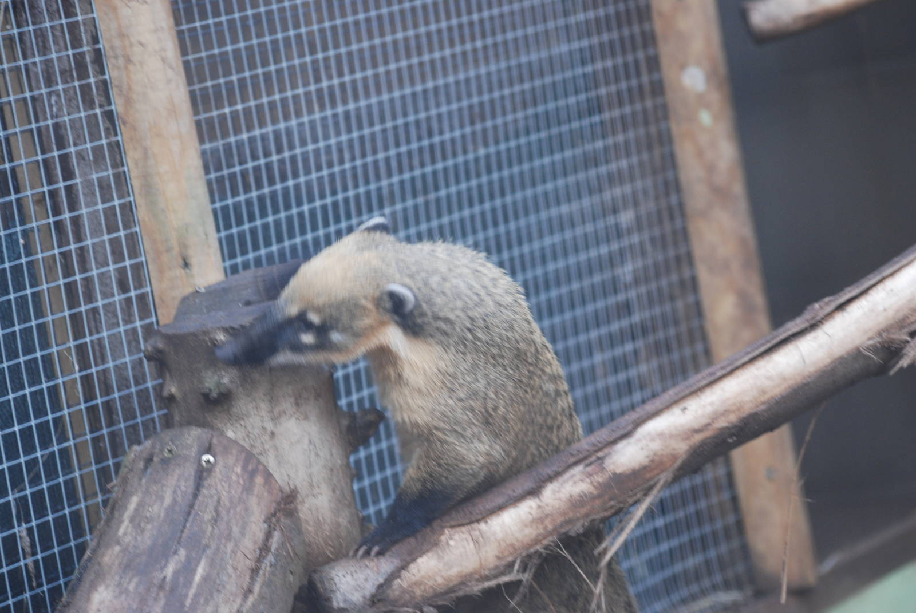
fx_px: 5159
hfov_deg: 10.1
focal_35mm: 202
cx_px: 458
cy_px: 306
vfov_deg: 6.8
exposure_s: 1/80
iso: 400
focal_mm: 135
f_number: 4.5
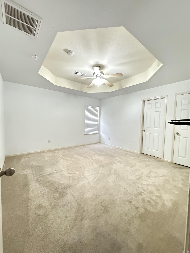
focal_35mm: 14
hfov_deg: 85.7
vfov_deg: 102.1
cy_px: 126
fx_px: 102
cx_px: 95
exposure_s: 1/30
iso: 2000
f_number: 2.2
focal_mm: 2.22
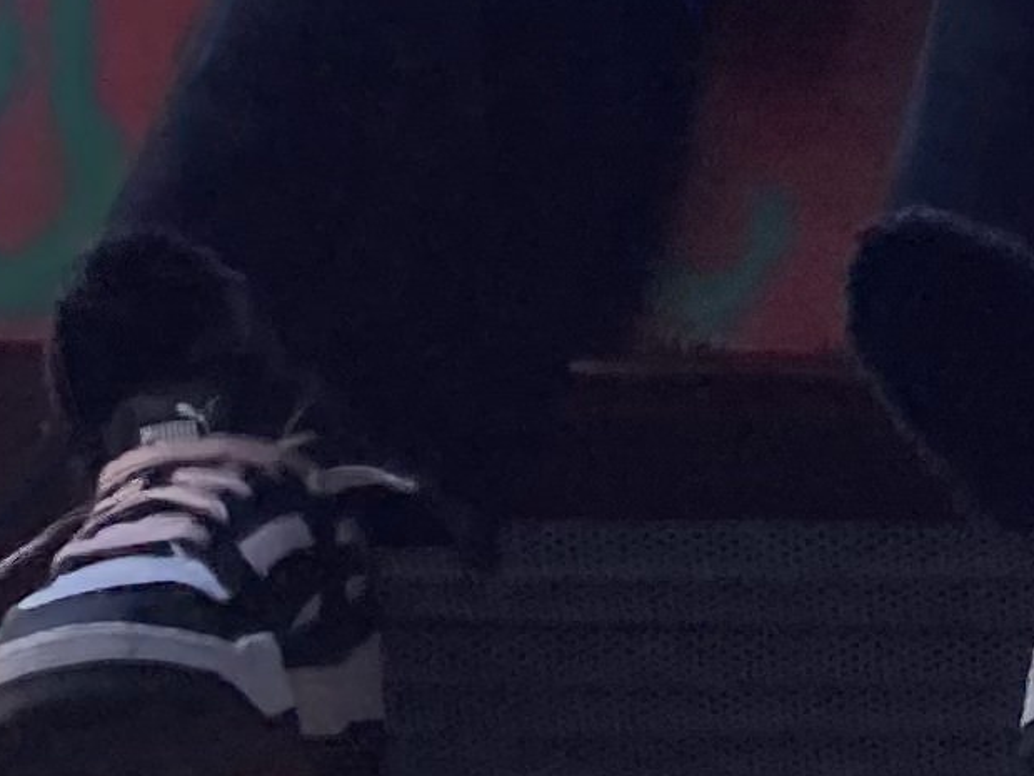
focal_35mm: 182
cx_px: 2220
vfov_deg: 7.9
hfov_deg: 9.9
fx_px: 5436
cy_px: -541
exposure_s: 1/738
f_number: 1.8
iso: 20
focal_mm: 3.99
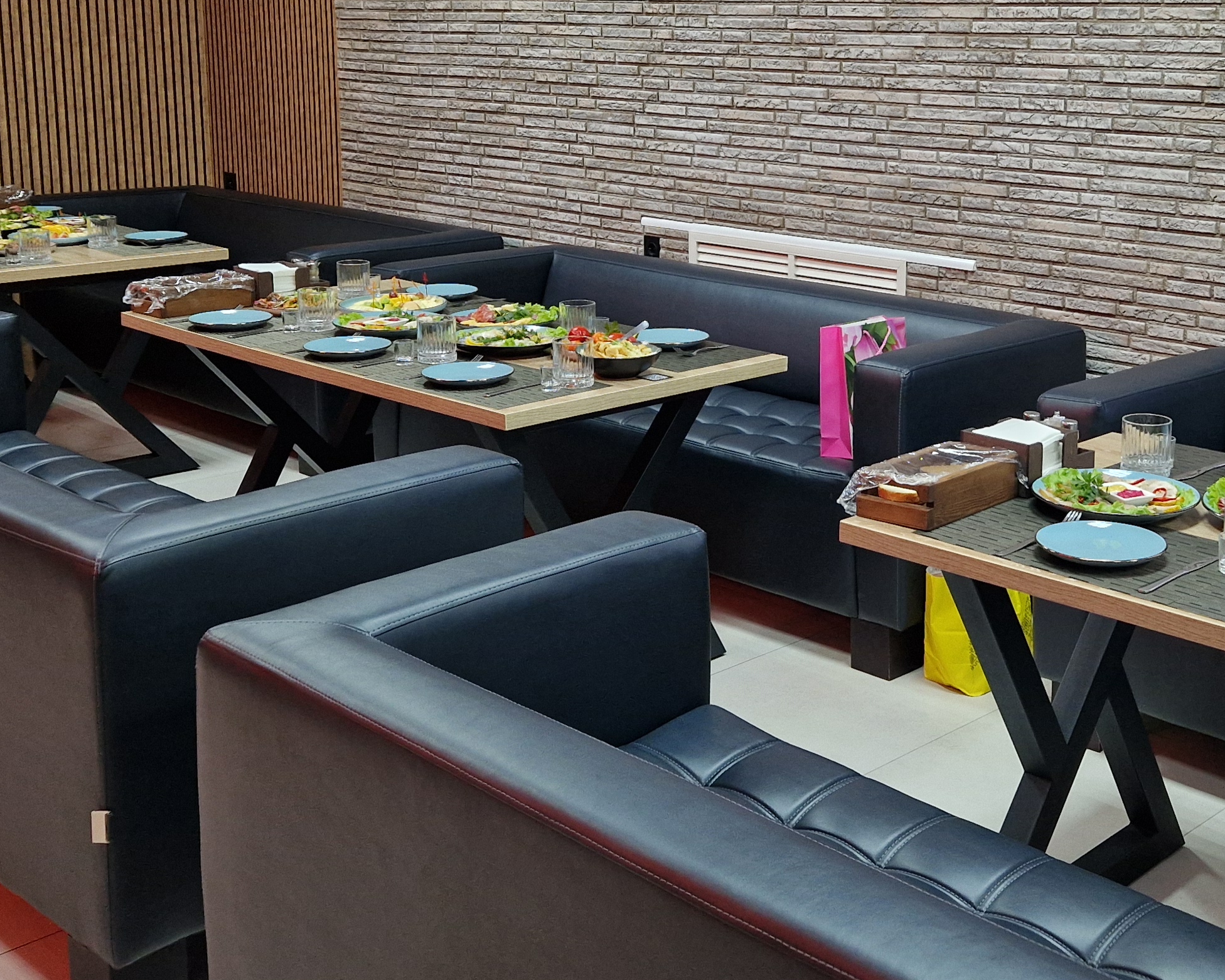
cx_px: 839
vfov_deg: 32.3
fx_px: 1668
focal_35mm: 46
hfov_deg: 39.7
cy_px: 284
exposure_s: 1/100
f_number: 1.8
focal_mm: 5.4
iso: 160
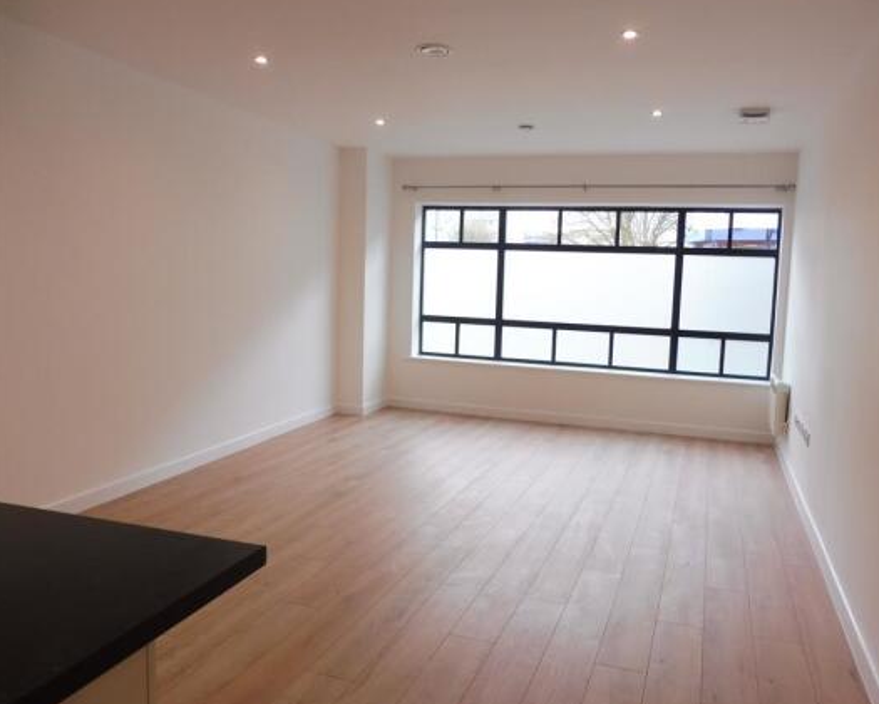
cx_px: 481
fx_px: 676
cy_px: 344
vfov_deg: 54.9
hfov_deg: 65.9
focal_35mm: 26
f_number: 3.3
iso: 160
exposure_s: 1/60
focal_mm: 4.3
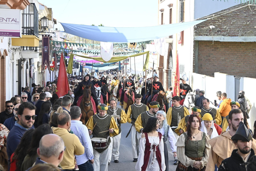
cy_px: 86
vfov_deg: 18.2
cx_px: 128
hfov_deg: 27.0
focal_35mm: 75
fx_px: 533
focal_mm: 50
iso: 400
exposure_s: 1/400
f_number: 6.3
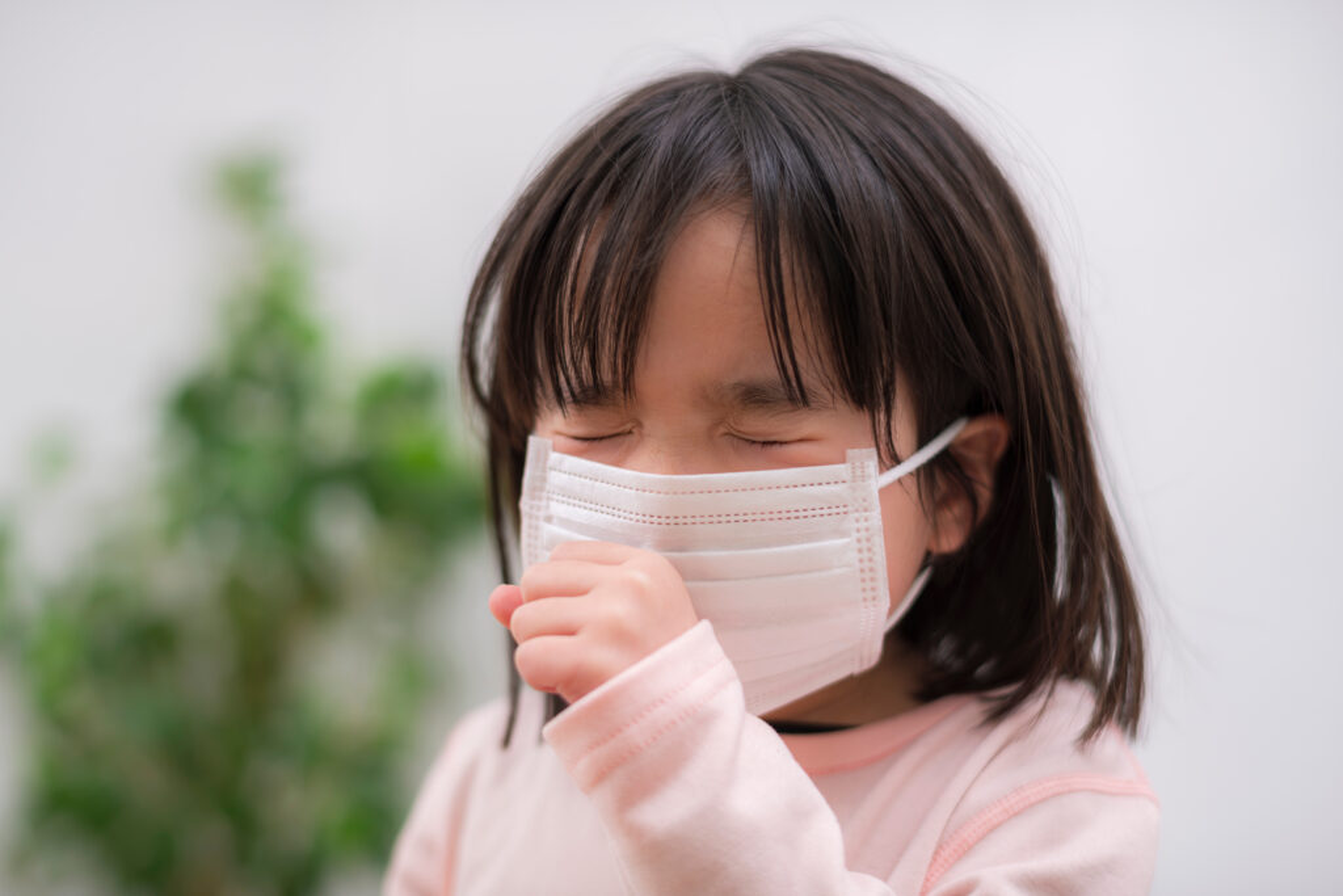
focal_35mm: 58
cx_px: 672
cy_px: 448
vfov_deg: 23.4
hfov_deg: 34.5
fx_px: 2164
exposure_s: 1/250
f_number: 2
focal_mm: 58
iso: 100
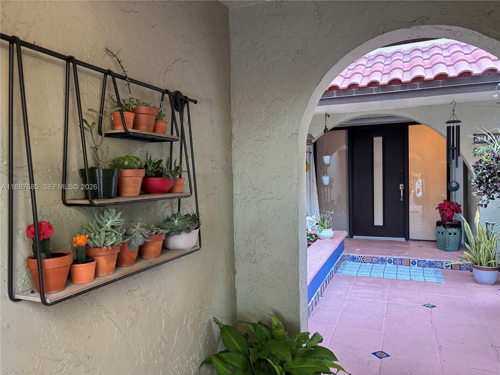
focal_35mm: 26
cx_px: 250
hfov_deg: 67.3
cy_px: 188
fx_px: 376
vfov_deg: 53.1
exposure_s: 1/60
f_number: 1.6
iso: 400
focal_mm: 5.96
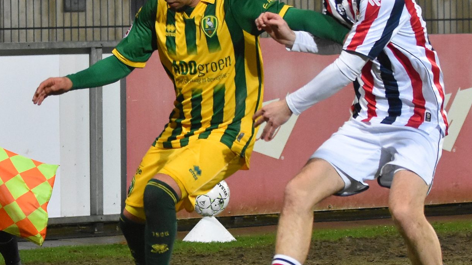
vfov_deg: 7.1
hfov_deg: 12.6
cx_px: 175
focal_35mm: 171
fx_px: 2140
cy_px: 117
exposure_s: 1/800
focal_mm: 70
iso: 3200
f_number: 2.8
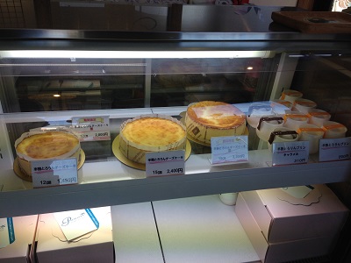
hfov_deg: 55.4
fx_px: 335
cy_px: 132
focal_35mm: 33
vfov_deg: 42.9
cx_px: 176
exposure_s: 1/209
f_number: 2.4
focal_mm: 4.12
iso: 50
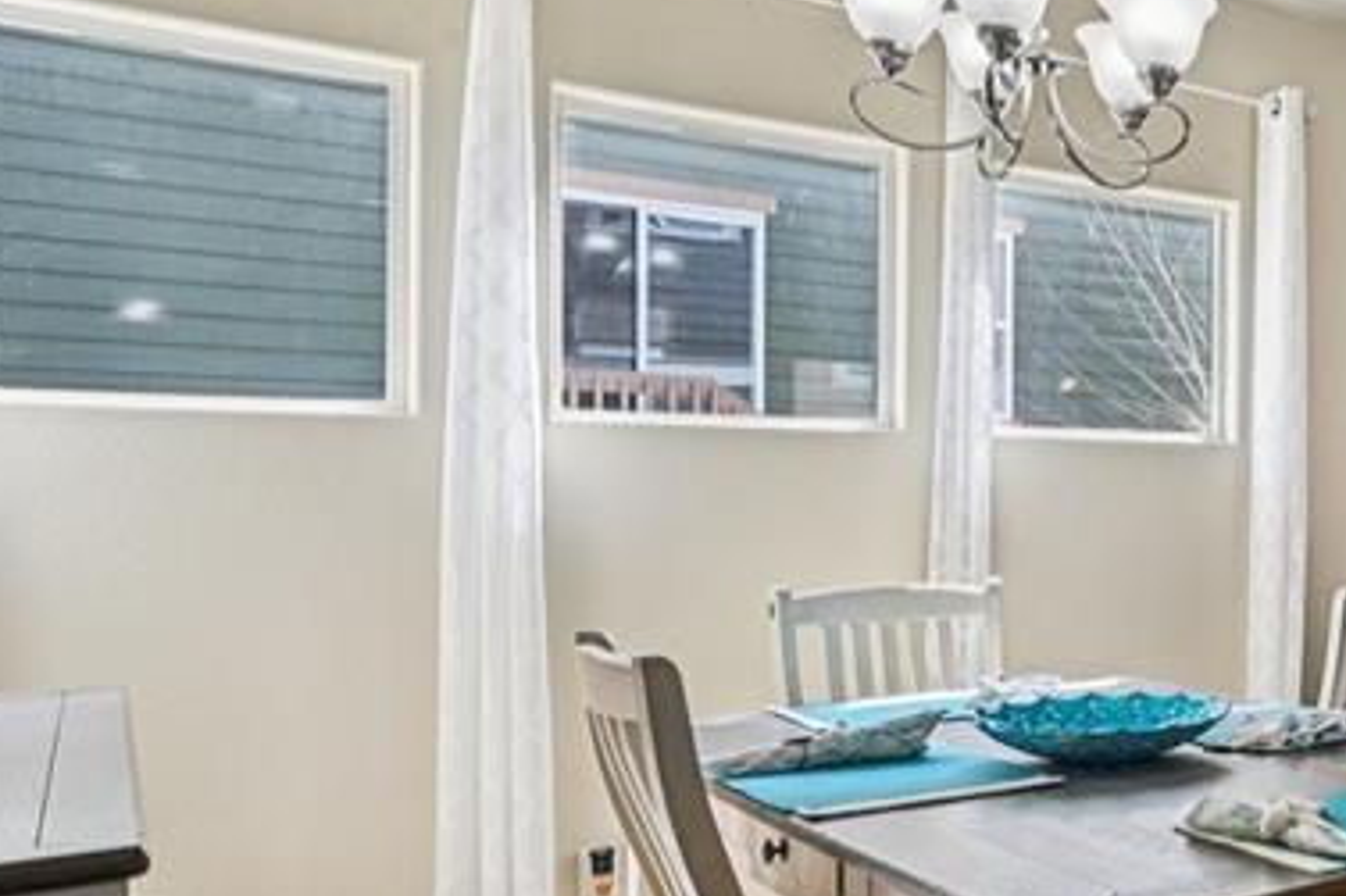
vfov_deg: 35.0
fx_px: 1420
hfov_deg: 37.6
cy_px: 475
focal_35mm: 38
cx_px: 1632
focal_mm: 14
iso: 280
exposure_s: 1/15
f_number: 11
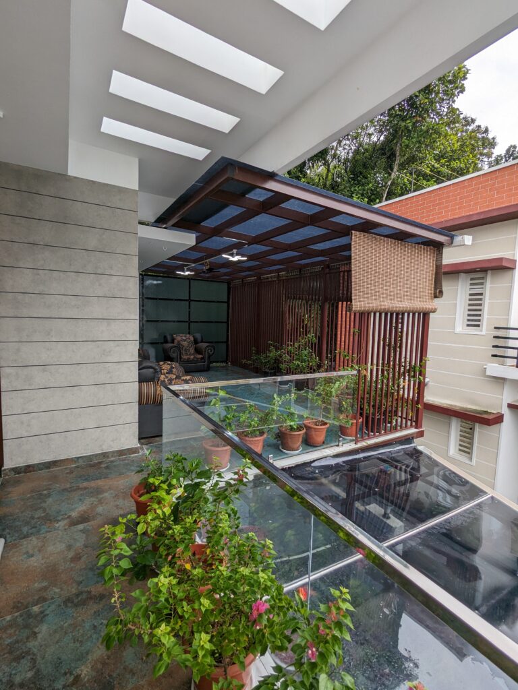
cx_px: 259
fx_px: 319
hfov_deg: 78.1
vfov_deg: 94.5
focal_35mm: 16
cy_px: 345
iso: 39
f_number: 2.2
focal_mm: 2.35
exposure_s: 1/550
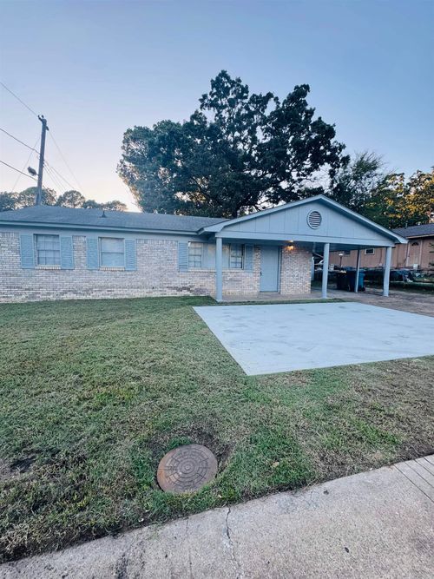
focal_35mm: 14
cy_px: 290
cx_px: 217
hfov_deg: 85.7
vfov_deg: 102.1
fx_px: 234
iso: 40
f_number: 2.2
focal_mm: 2.22
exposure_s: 1/102
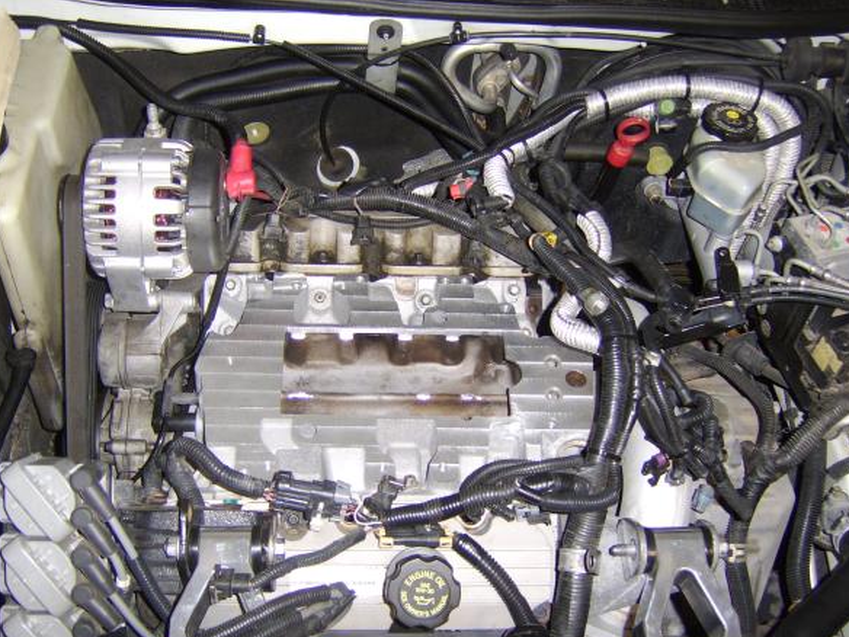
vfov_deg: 41.8
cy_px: 348
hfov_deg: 53.9
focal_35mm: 34
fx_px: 834
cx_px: 403
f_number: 2.7
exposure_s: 1/30
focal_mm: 8.13
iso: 141
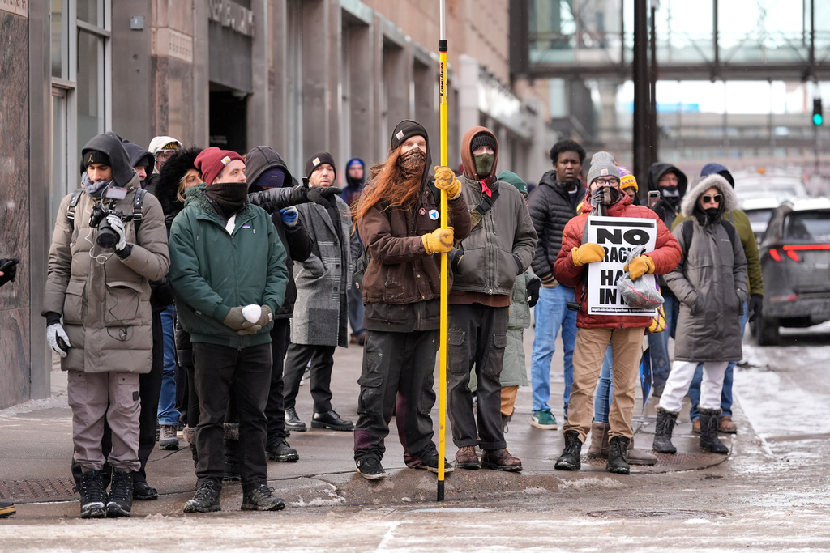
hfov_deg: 16.4
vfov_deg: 11.0
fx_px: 2882
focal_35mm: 125
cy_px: 276
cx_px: 415
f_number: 2.8
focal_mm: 125
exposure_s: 1/1250
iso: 1000
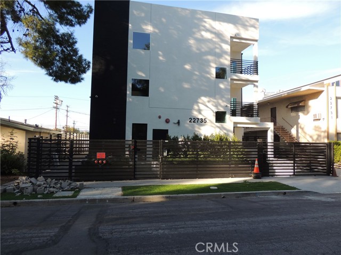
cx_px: 170
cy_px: 128
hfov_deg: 71.6
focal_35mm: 24
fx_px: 236
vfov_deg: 56.8
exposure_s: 1/400
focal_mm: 4.3
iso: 100
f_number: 3
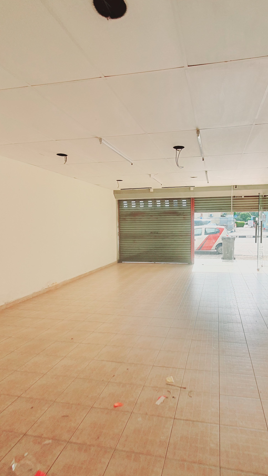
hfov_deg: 57.8
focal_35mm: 19
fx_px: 240
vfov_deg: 89.6
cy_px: 238
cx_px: 163
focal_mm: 1.8
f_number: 2.2
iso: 50
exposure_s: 1/144
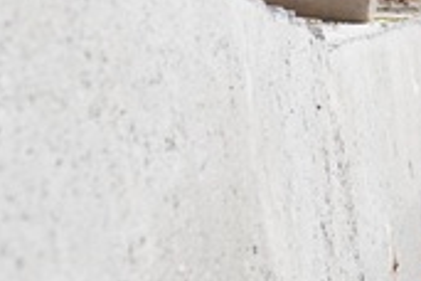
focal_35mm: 182
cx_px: 694
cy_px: -65
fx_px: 2128
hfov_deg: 10.8
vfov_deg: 7.5
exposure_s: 1/2500
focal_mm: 26
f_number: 6.3
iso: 1250
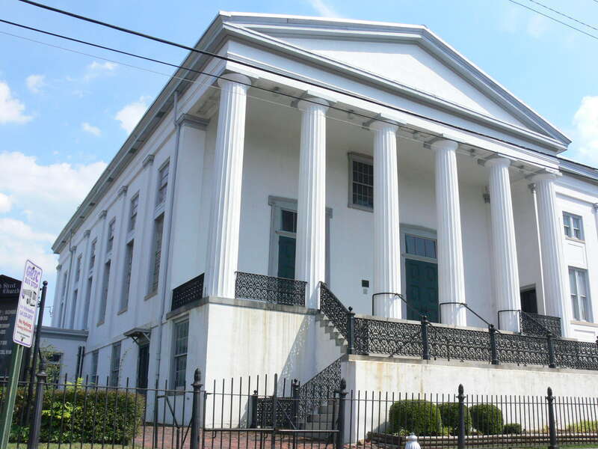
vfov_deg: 40.7
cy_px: 224
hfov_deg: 52.6
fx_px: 605
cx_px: 299
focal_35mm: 35
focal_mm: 7.4
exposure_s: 1/800
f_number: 5.6
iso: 200
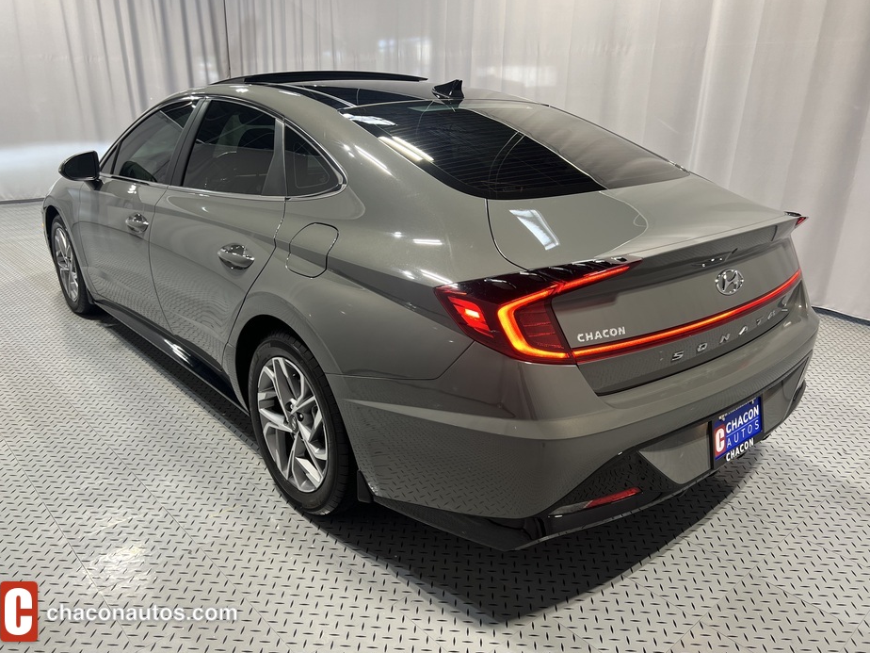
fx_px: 679
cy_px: 319
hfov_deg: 65.3
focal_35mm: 27
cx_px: 436
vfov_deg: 51.4
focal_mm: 5.7
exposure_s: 1/60
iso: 64
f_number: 1.5
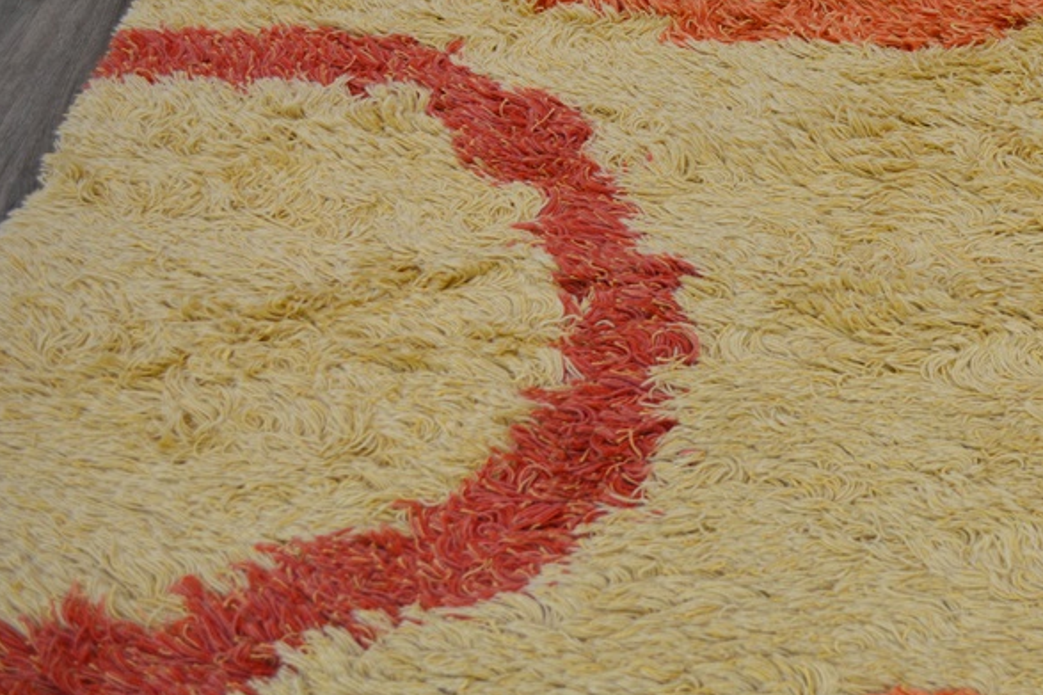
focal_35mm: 46
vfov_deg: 29.0
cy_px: 229
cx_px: 766
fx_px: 1332
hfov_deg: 41.6
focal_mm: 20
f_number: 4.5
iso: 400
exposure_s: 1/80
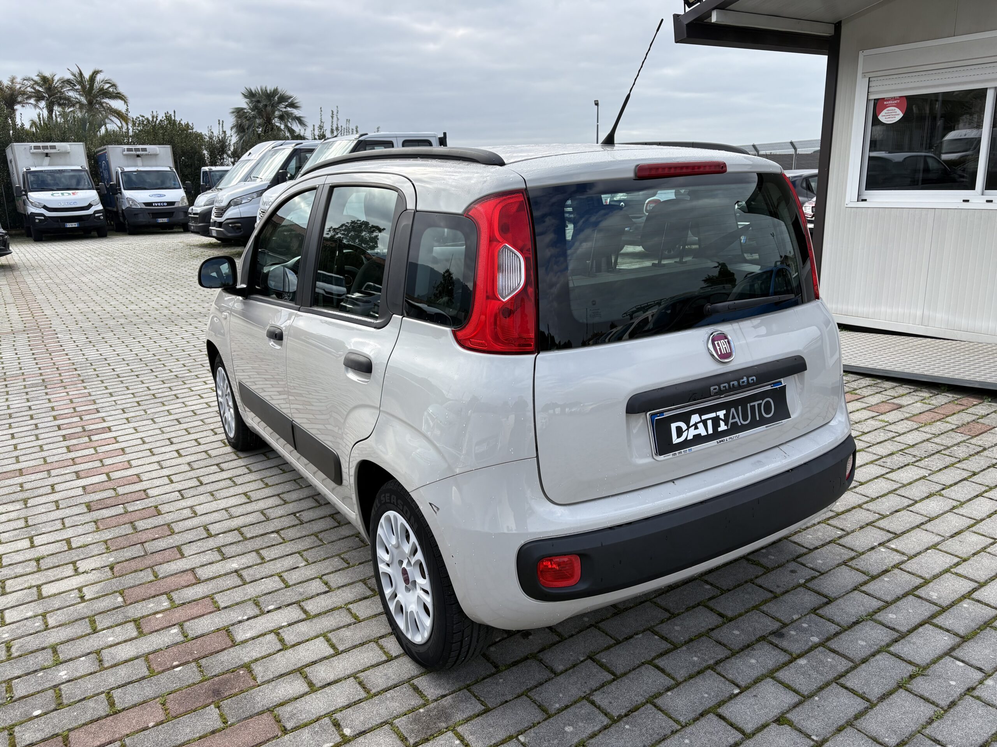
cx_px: 498
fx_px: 749
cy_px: 374
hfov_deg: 67.3
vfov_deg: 53.1
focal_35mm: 26
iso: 50
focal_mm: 5.96
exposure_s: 1/1484
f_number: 1.6
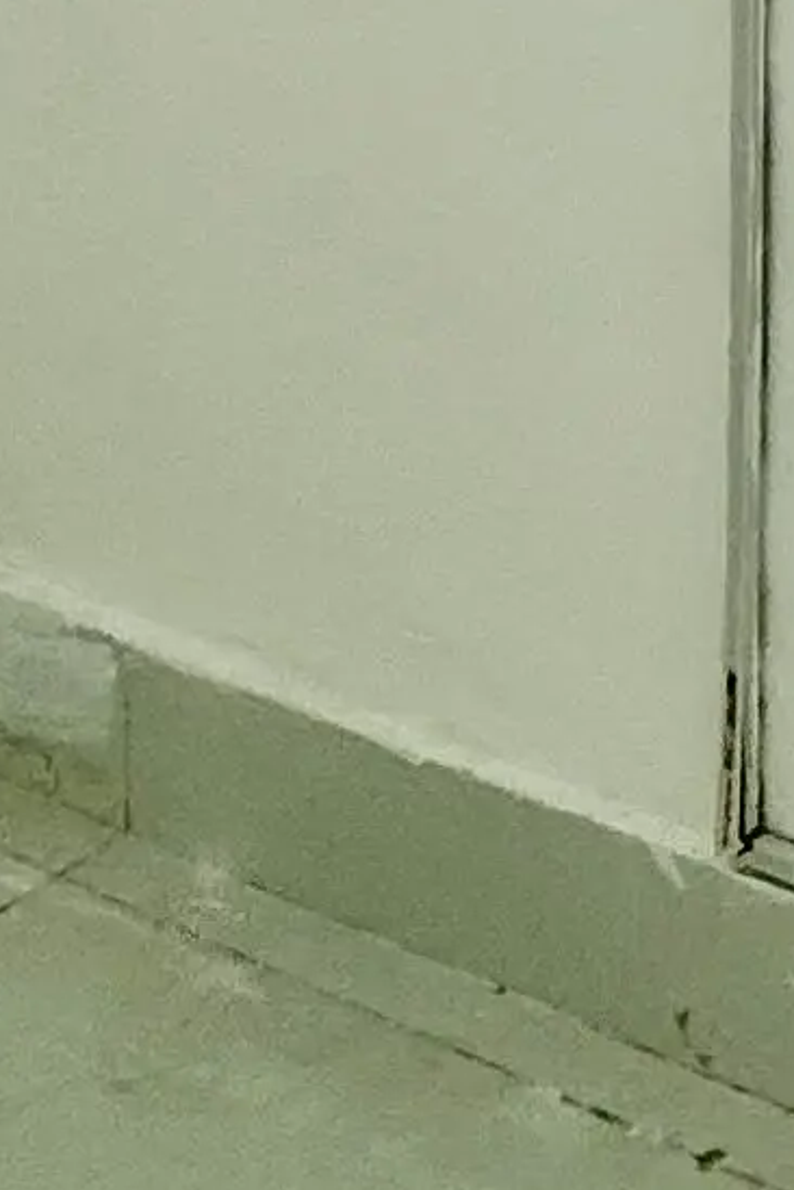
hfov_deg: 11.6
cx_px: 1571
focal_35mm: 107
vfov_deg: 15.9
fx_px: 3540
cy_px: -1034
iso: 40
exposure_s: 1/578
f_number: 2.2
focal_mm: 2.22
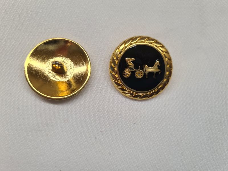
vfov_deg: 53.1
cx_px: 114
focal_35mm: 26
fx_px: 171
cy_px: 86
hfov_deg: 67.3
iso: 50
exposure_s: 1/258
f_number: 1.8
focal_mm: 5.4
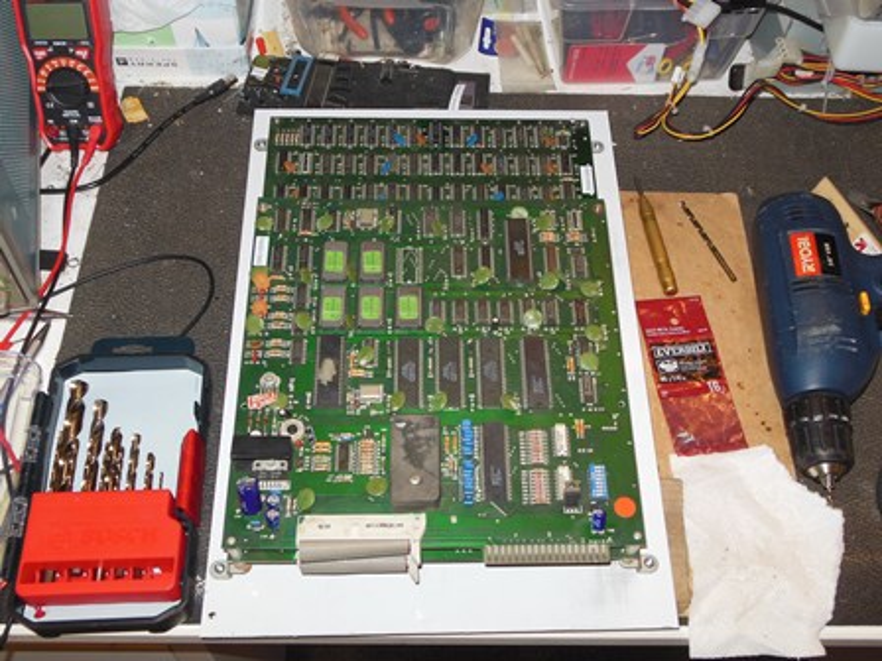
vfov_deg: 42.9
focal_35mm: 33
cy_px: 330
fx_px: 841
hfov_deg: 55.4
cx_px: 441
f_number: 3.5
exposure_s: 1/30
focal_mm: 6
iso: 200
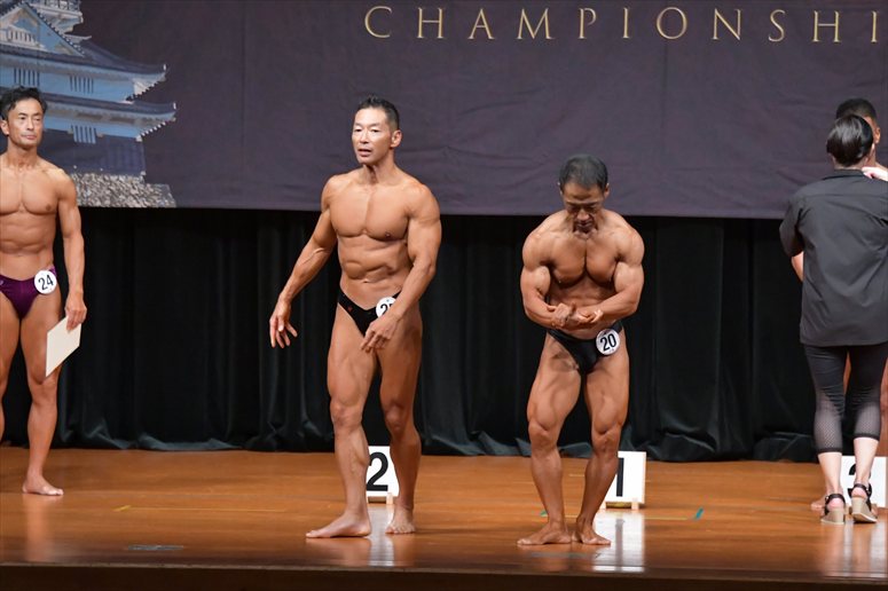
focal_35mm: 225
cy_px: 296
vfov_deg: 6.1
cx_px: 444
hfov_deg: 9.2
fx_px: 5547
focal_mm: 150
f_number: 5.6
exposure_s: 1/400
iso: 6400
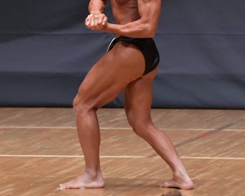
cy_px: 46
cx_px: 119
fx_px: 4430
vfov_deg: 2.5
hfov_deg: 3.2
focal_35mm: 611
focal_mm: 210
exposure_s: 1/400
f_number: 5.6
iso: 6400
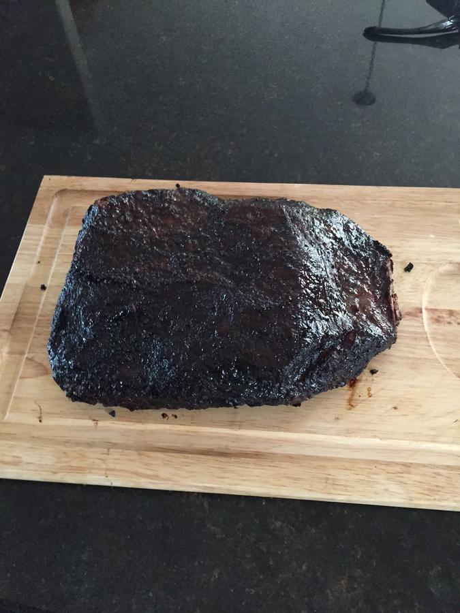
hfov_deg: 48.2
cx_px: 230
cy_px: 306
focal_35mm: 29
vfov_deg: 61.7
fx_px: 514
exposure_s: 1/15
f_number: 2.2
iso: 320
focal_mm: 4.15
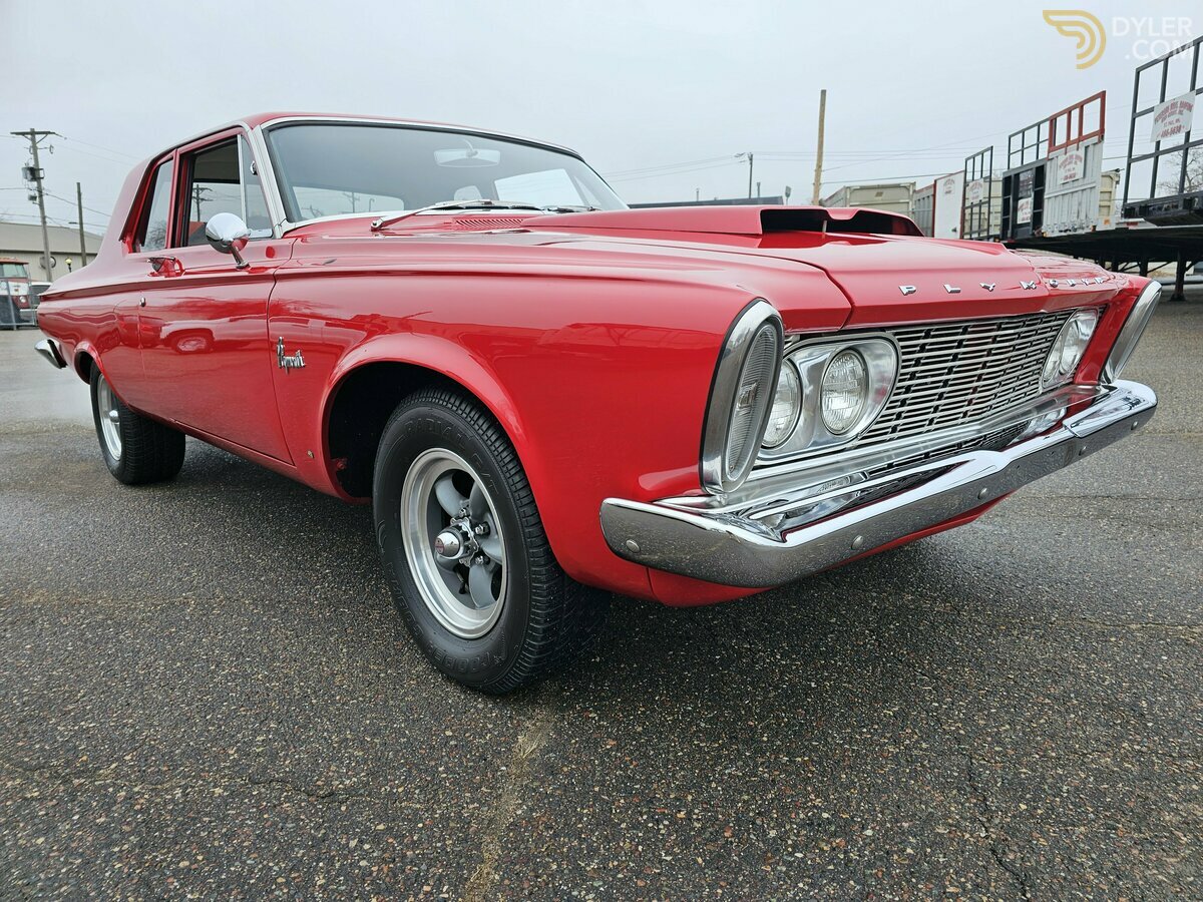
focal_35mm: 23
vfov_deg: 58.9
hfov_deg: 73.9
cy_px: 451
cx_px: 602
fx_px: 799
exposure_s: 1/120
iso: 10
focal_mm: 6.3
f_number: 1.7
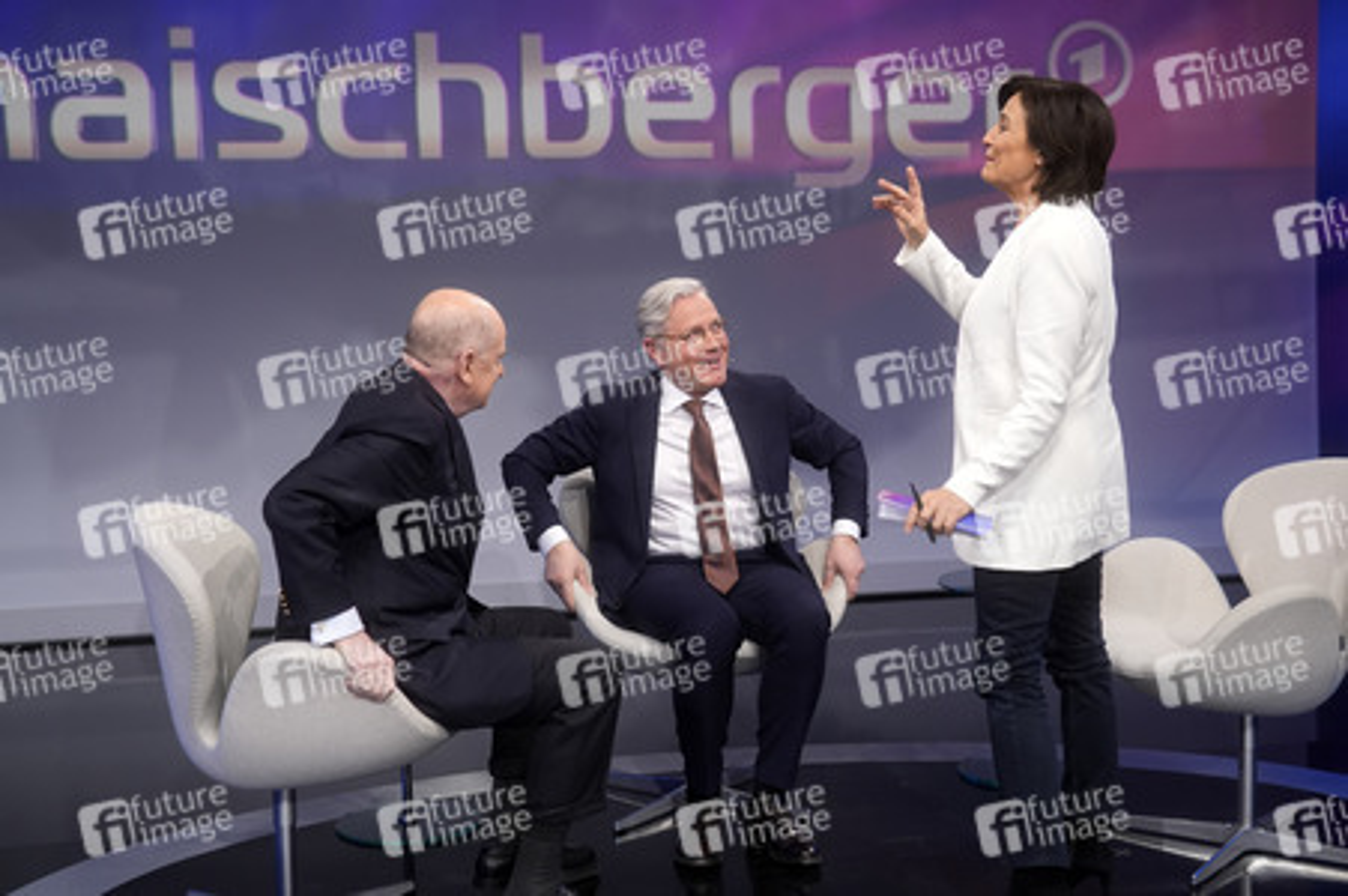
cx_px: 674
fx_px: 1684
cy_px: 448
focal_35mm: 45
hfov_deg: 43.6
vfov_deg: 29.8
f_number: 2.2
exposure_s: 1/200
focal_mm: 30
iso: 640
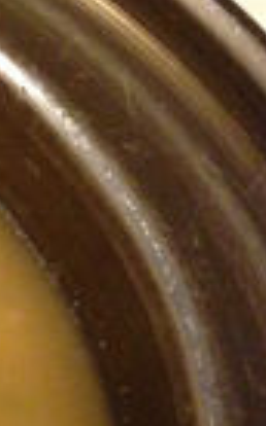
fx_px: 1918
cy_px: 468
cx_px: -603
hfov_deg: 6.9
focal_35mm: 165
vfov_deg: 12.5
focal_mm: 4.13
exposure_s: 1/20
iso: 250
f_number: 2.4
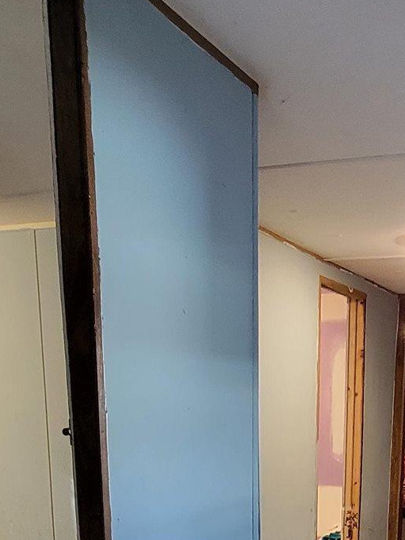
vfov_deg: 36.6
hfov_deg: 32.3
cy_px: 588
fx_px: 686
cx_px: 303
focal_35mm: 44
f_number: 2.2
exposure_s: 1/40
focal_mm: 2.2
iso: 400
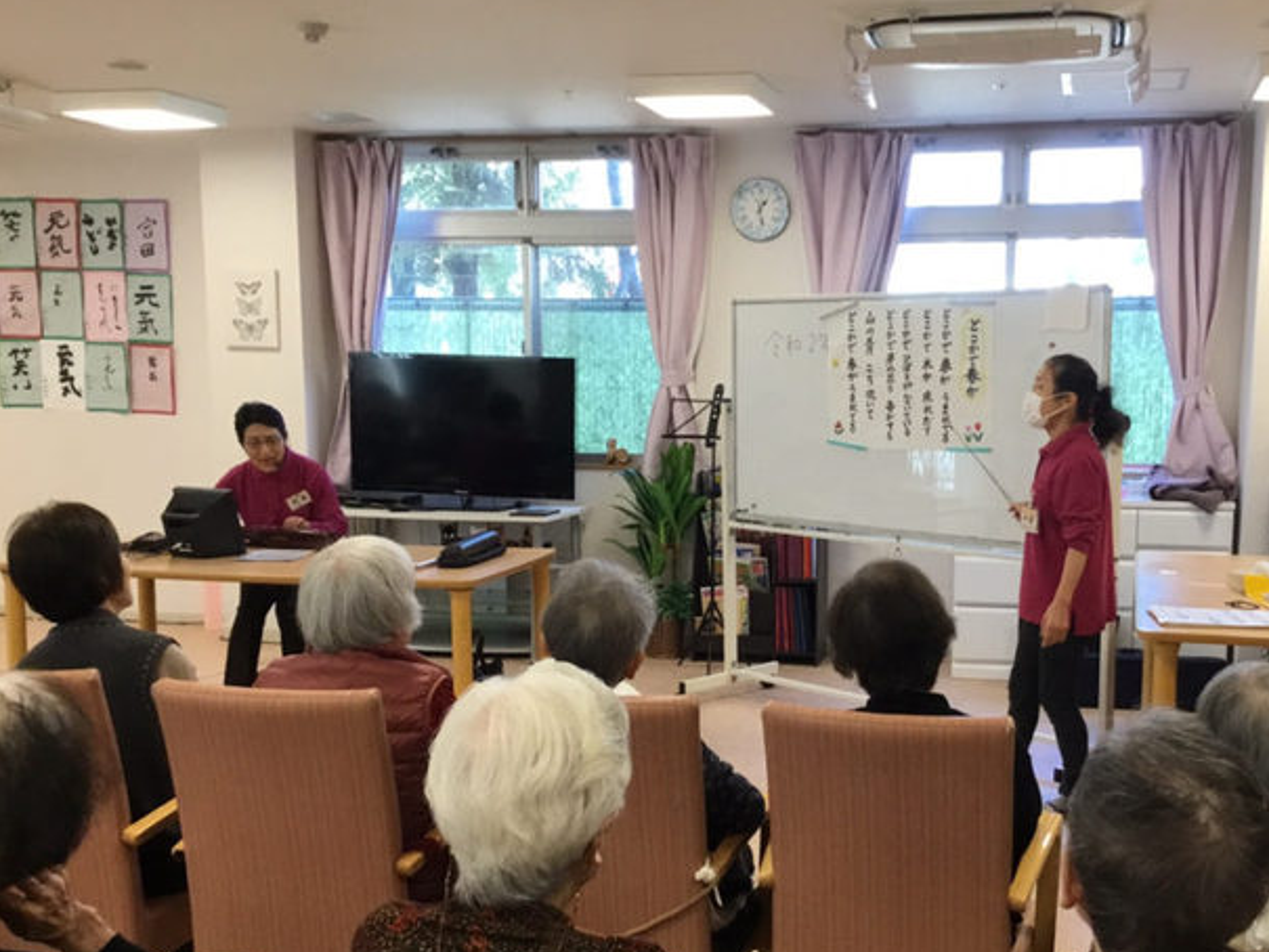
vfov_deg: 35.0
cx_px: 787
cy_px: 568
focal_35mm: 41
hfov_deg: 45.4
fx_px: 1503
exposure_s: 1/30
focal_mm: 3.3
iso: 40
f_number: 2.4
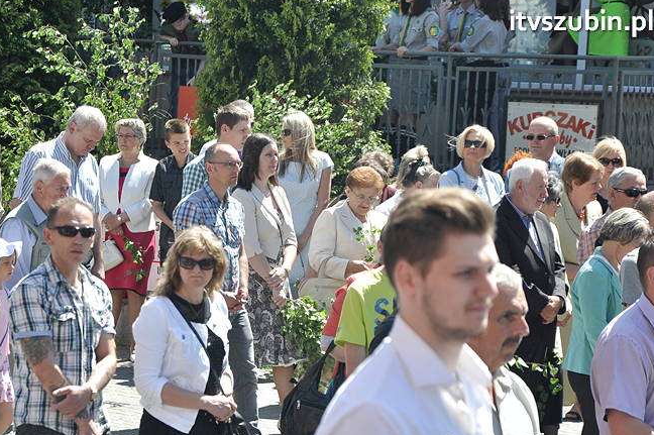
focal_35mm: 207
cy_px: 272
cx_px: 246
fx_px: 3751
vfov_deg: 6.6
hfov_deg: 10.0
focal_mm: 105
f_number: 7.1
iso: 400
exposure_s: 1/800
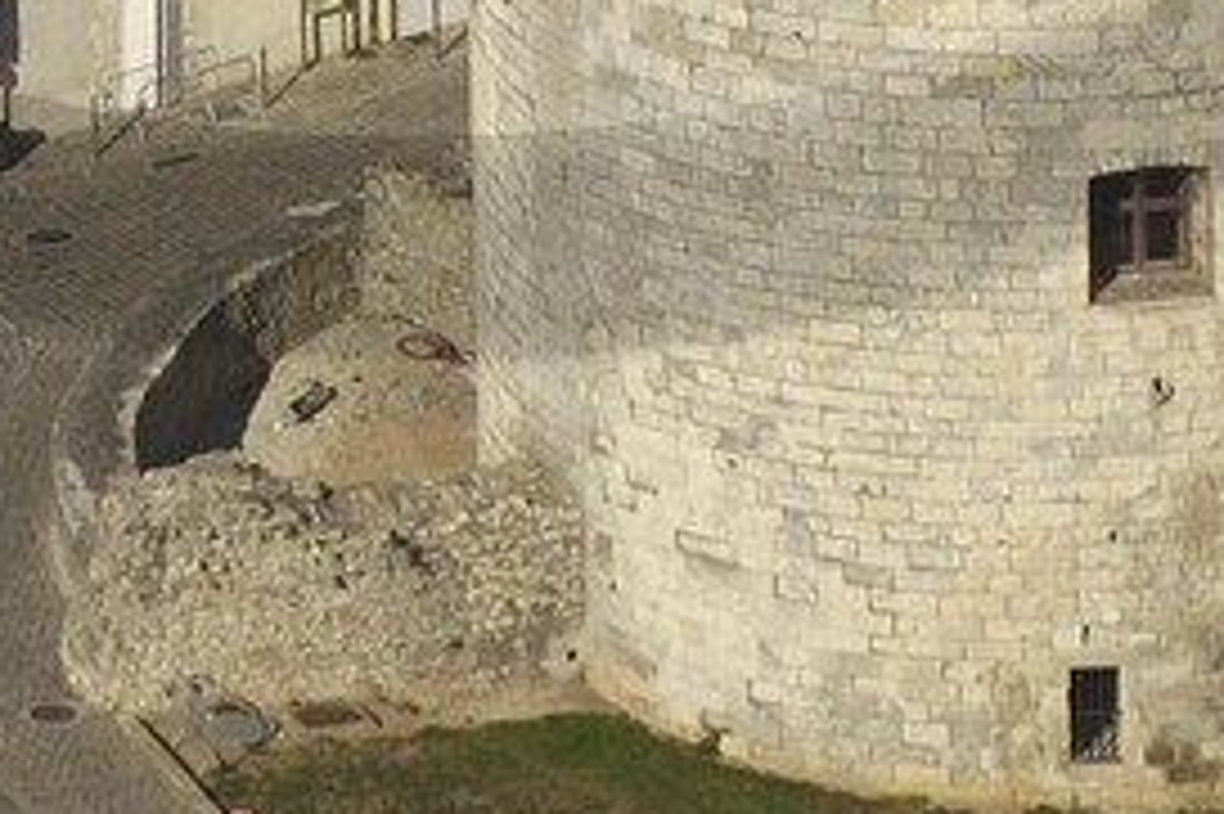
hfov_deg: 1.8
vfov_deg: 1.2
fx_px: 39007
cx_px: 410
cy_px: -1516
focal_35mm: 1148
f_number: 5
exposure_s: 1/1000
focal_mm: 130
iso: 100
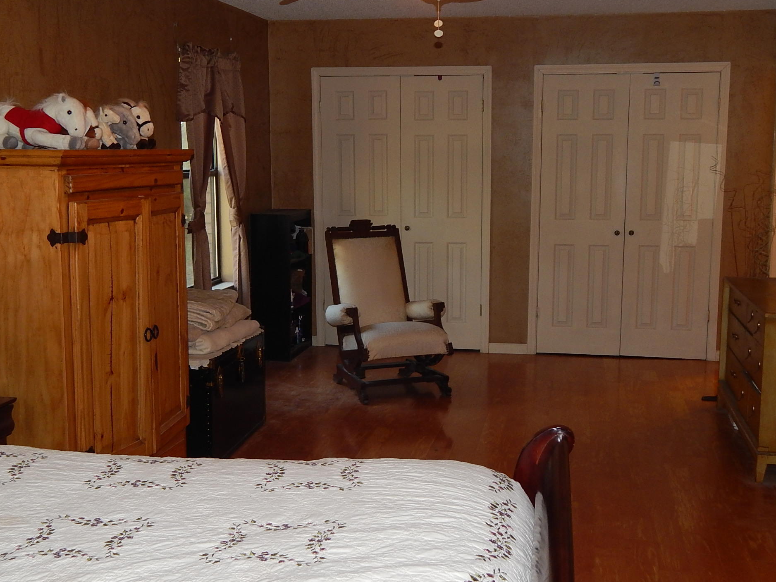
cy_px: 323
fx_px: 1031
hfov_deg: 41.2
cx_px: 377
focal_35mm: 46
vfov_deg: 31.5
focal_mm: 6.8
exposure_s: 1/30
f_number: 3.4
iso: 200
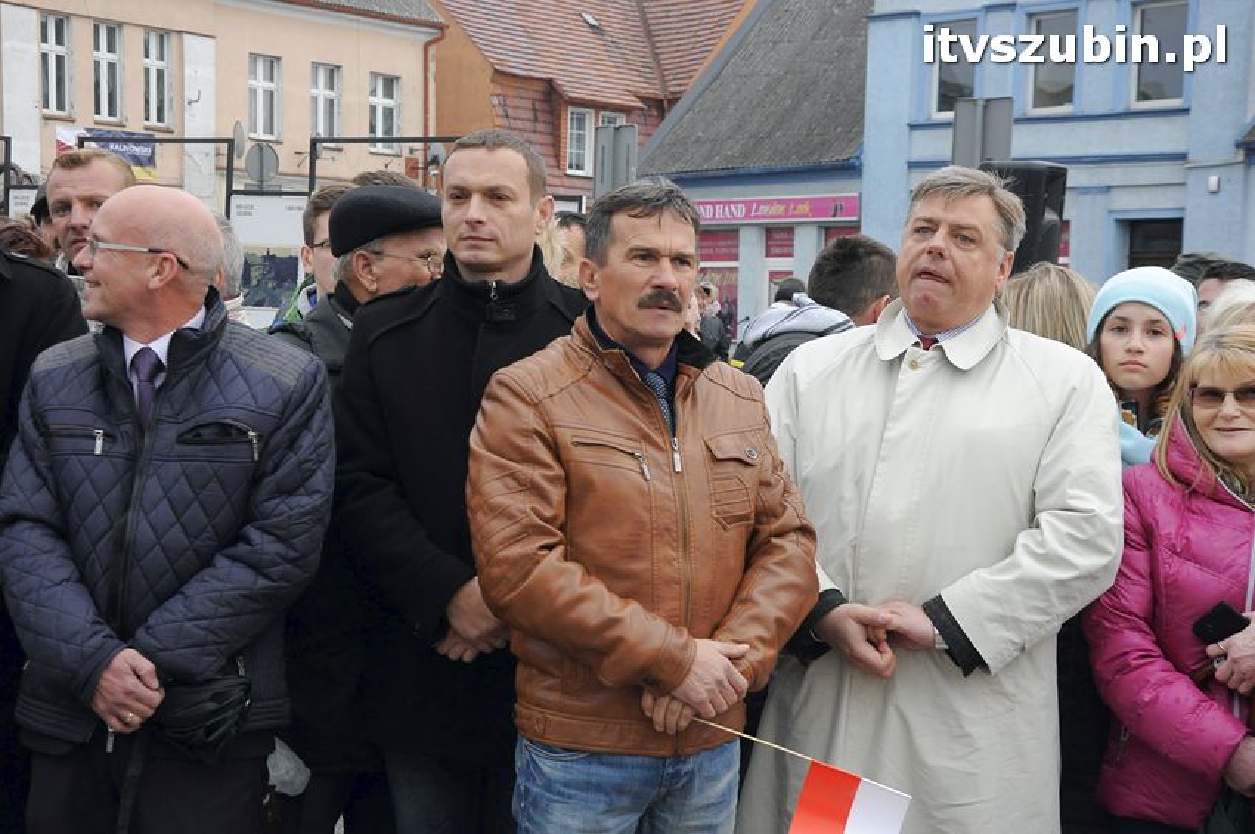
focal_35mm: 63
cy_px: 417
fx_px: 2194
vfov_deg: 21.5
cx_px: 628
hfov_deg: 31.9
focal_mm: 42
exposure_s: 1/200
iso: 800
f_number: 8
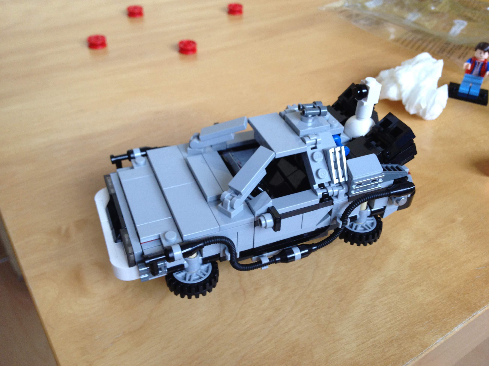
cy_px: 183
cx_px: 244
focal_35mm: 35
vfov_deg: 40.7
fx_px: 494
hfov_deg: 52.6
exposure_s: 1/20
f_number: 2.4
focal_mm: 4.28
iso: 100
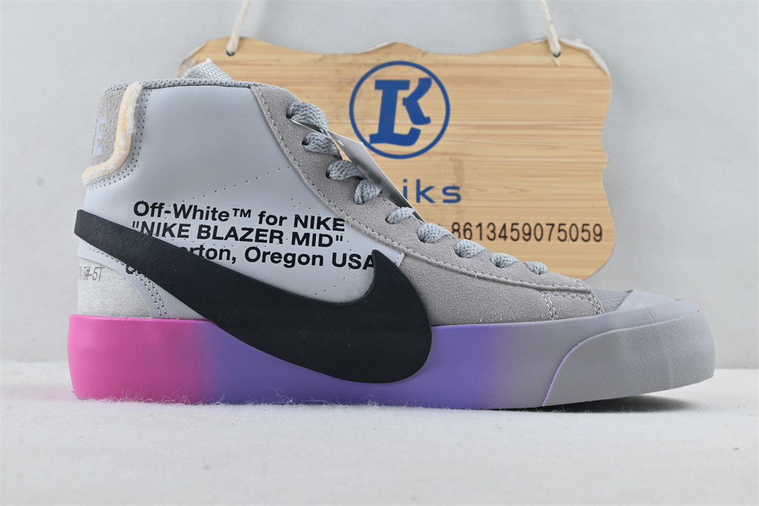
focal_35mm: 44
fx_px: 917
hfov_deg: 45.0
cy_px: 253
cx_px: 380
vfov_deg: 30.8
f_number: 10
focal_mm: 29
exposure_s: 1/15
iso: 100
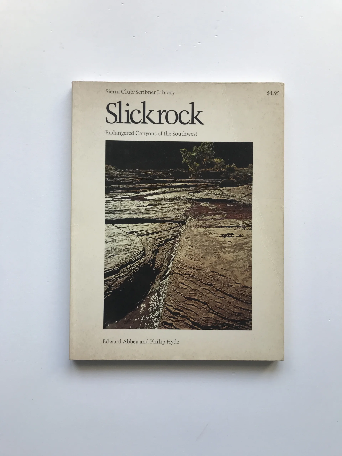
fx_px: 369
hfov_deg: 49.7
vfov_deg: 63.4
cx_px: 171
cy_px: 228
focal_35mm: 28
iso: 40
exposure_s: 1/100
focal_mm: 3.99
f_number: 1.8
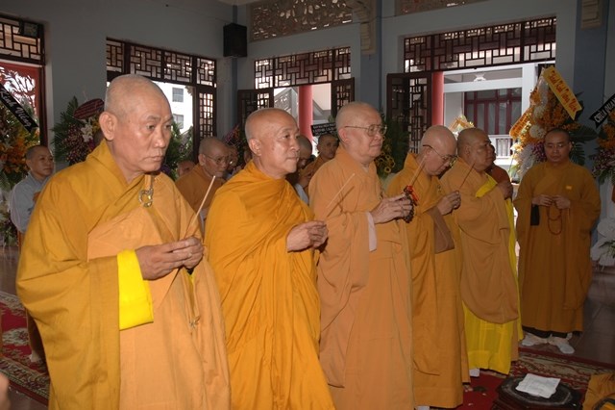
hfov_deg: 57.2
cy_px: 205
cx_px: 308
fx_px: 563
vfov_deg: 39.9
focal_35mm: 33
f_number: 4
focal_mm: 22
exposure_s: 1/60
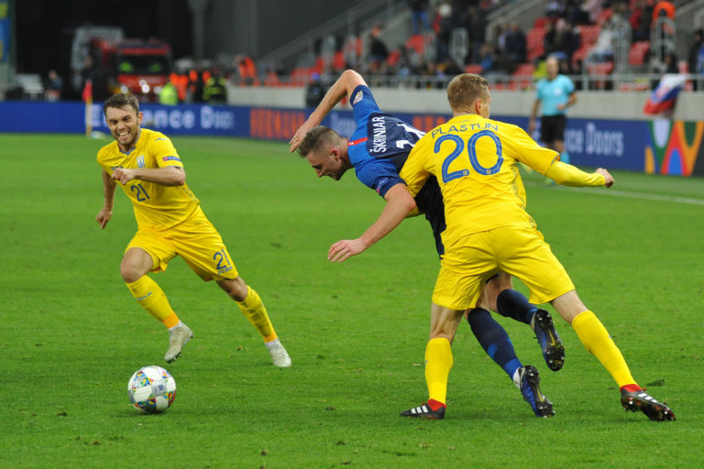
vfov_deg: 11.0
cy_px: 234
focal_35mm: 125
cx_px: 352
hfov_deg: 16.4
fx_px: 2444
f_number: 3.2
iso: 1600
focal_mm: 125
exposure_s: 1/1000
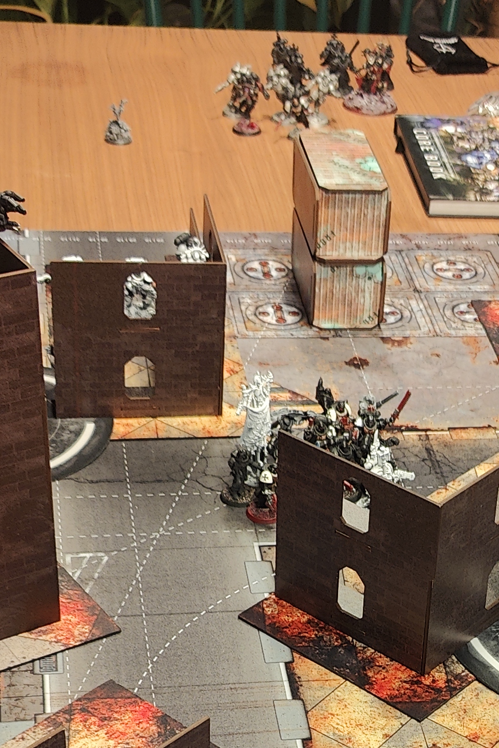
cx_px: 469
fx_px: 1496
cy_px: 765
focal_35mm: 72
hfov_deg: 18.6
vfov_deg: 26.4
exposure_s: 1/28
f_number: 1.8
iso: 320
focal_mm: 6.06
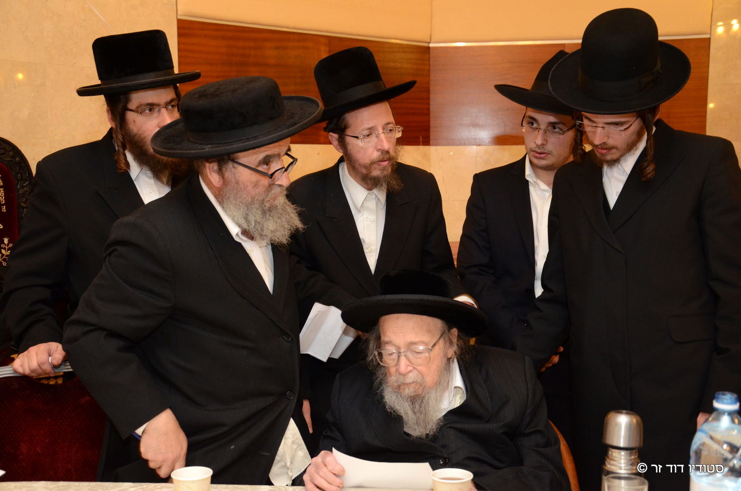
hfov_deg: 39.0
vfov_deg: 26.4
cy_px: 246
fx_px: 1047
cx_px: 370
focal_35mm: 51
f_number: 4.2
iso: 1600
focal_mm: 34
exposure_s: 1/100
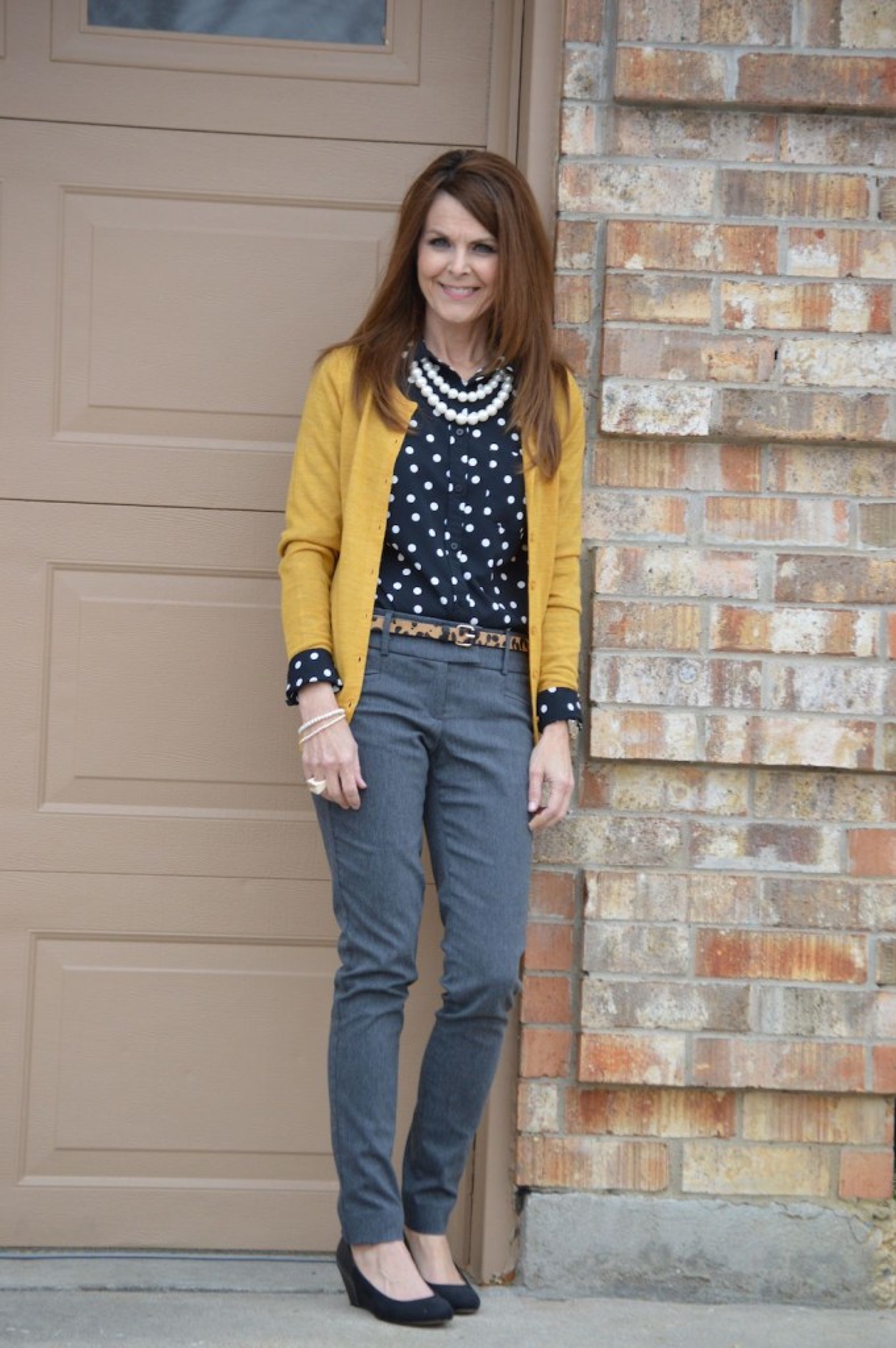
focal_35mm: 135
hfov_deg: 10.1
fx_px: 5048
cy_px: 674
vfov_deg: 15.2
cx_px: 448
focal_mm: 90
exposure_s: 1/400
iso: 400
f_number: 5
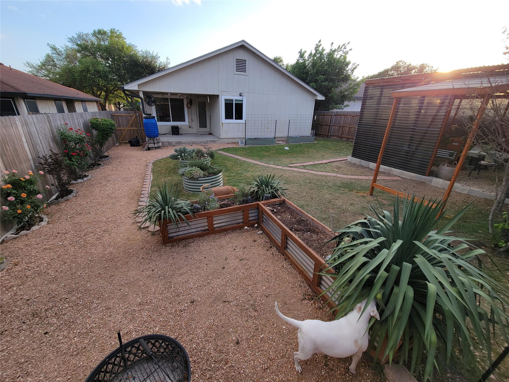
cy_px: 191
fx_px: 191
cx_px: 254
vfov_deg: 89.9
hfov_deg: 106.2
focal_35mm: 13
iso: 50
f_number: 2.2
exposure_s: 1/376
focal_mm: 2.2
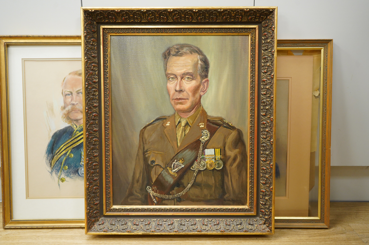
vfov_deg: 38.8
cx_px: 184
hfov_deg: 55.8
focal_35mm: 34
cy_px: 122
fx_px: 348
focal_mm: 34
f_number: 5
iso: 2500
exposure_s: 1/100
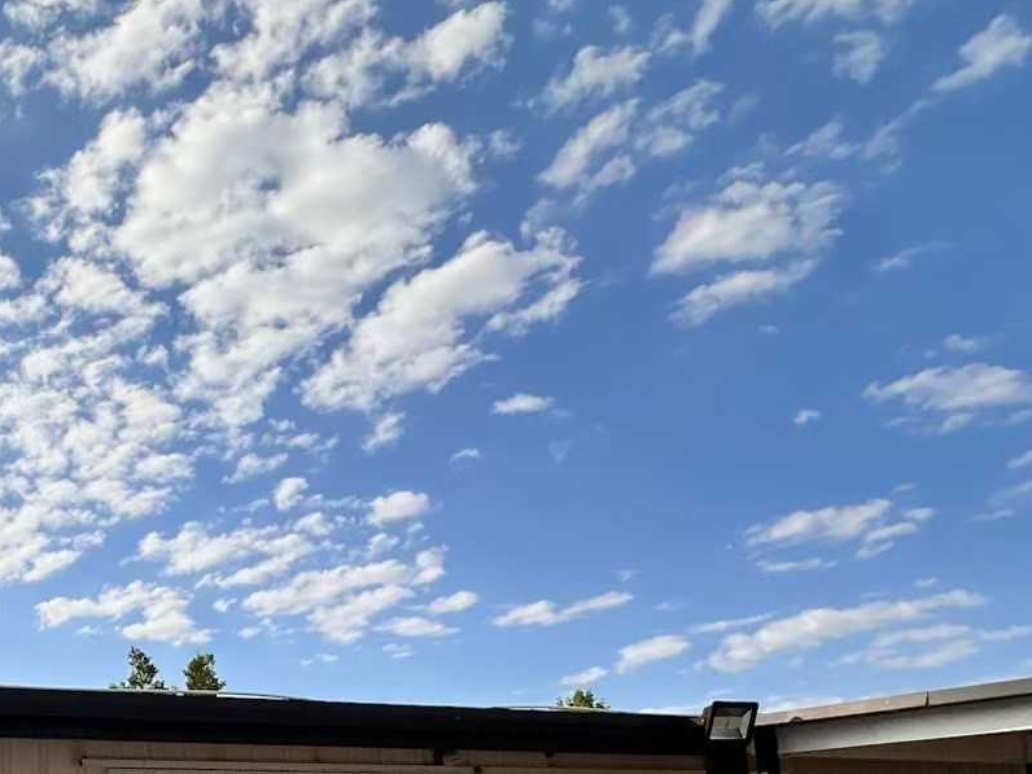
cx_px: 71
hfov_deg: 45.6
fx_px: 1073
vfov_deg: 36.3
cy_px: 748
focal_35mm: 36
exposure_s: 1/3333
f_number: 2.2
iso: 40
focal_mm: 2.22
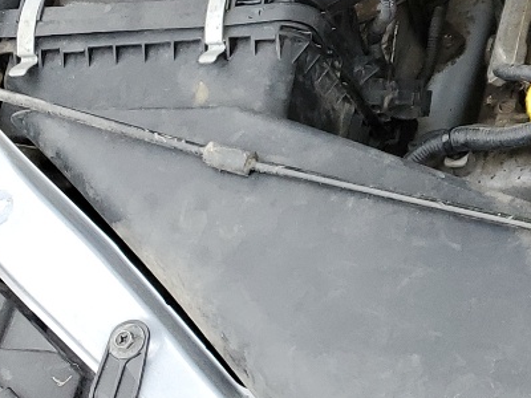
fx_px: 1595
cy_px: -147
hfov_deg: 16.2
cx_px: 936
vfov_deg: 13.6
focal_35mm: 104
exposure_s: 1/345
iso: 50
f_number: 1.5
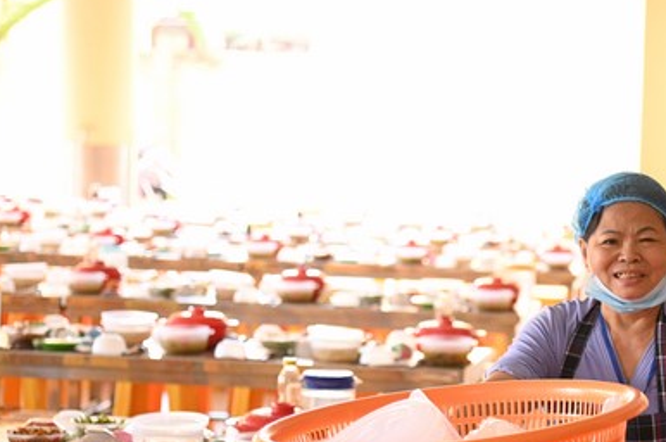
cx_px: 521
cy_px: 347
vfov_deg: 11.5
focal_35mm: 118
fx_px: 2179
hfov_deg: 17.3
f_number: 4
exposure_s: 1/200
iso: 6400
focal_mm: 70
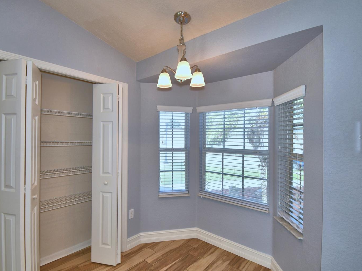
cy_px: 137
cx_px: 169
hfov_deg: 90.9
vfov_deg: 74.7
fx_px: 178
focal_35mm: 17
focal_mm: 10
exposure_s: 1/60
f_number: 4.5
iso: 180
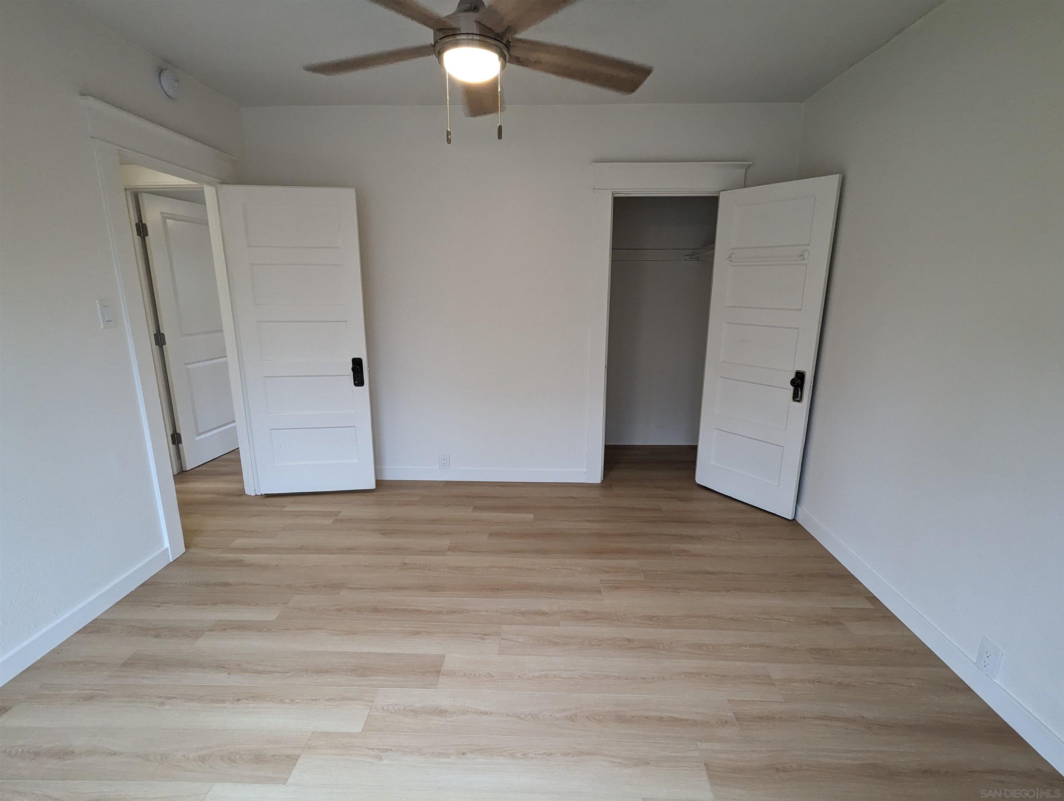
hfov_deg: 94.4
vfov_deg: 78.2
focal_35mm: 16
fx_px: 492
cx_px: 532
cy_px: 400
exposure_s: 1/120
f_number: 2.2
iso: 333
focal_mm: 2.35
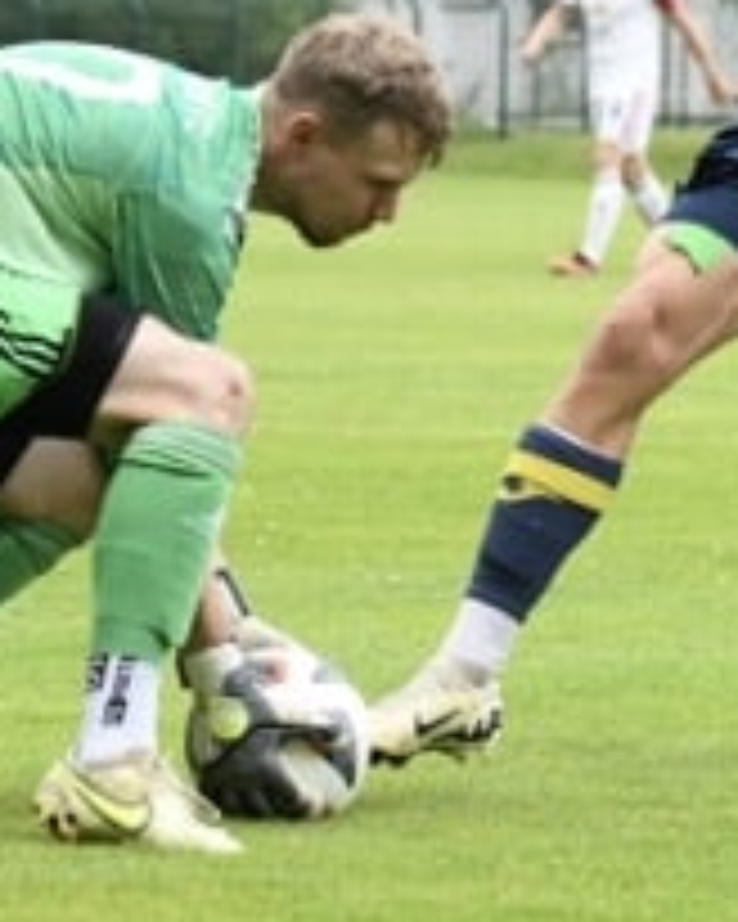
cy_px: 133
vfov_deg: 6.0
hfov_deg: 4.8
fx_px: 8791
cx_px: 760
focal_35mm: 322
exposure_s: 1/1600
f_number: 6.3
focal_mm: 110
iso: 5000
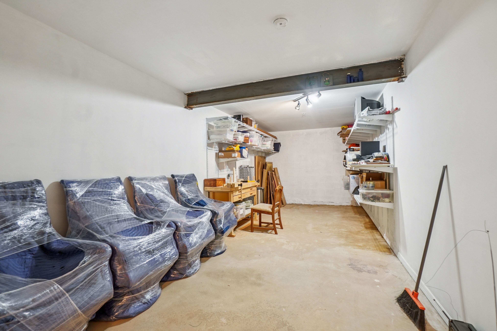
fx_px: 207
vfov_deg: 77.3
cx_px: 248
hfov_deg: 100.4
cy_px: 166
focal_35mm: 15
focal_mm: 10
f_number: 7.1
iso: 640
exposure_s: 1/3.33
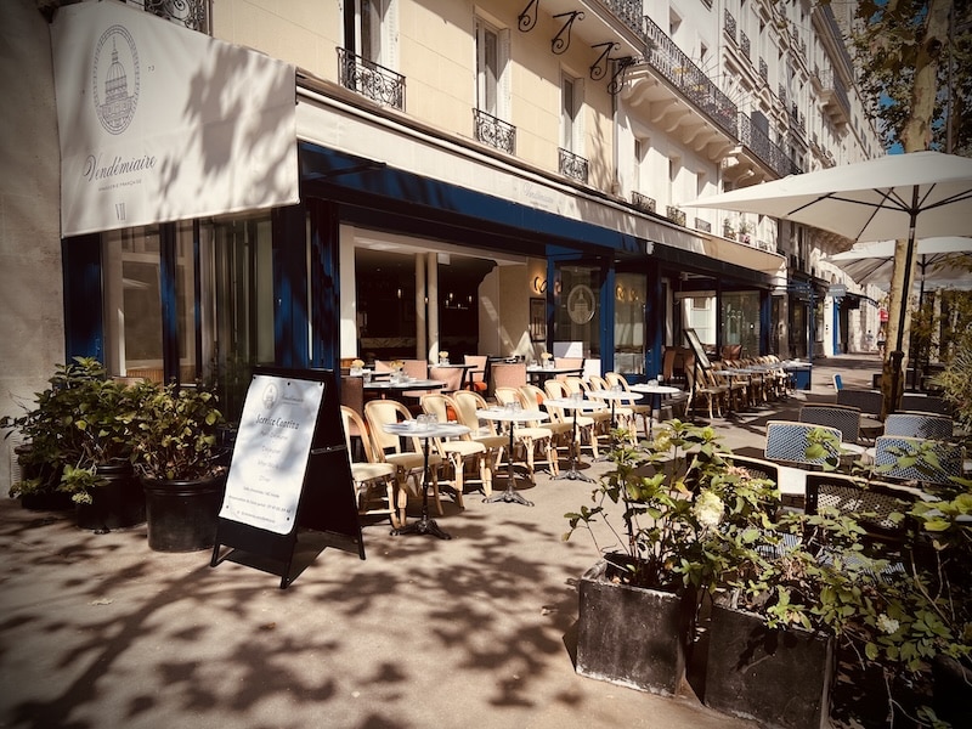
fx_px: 730
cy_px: 364
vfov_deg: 53.1
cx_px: 486
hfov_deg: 67.3
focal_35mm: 26
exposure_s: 1/3257
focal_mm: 5.7
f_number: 1.5
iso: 50
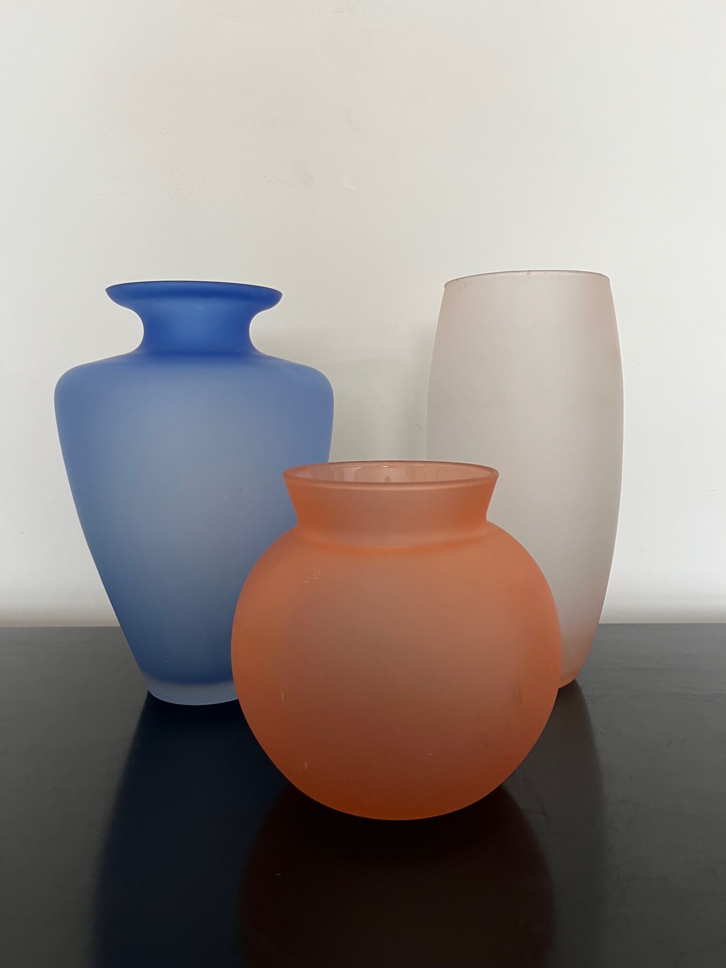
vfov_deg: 67.3
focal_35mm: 26
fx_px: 727
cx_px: 363
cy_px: 484
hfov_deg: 53.1
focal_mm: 5.1
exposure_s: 1/60
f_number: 1.6
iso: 200
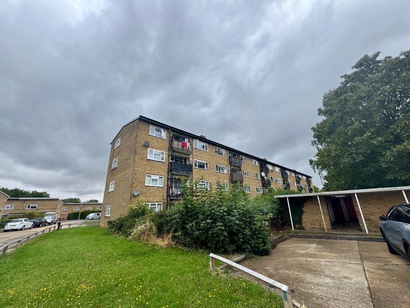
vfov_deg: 85.7
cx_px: 205
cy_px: 154
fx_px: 166
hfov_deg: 102.1
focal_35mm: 14
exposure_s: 1/1126
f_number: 2.2
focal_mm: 2.22
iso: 40
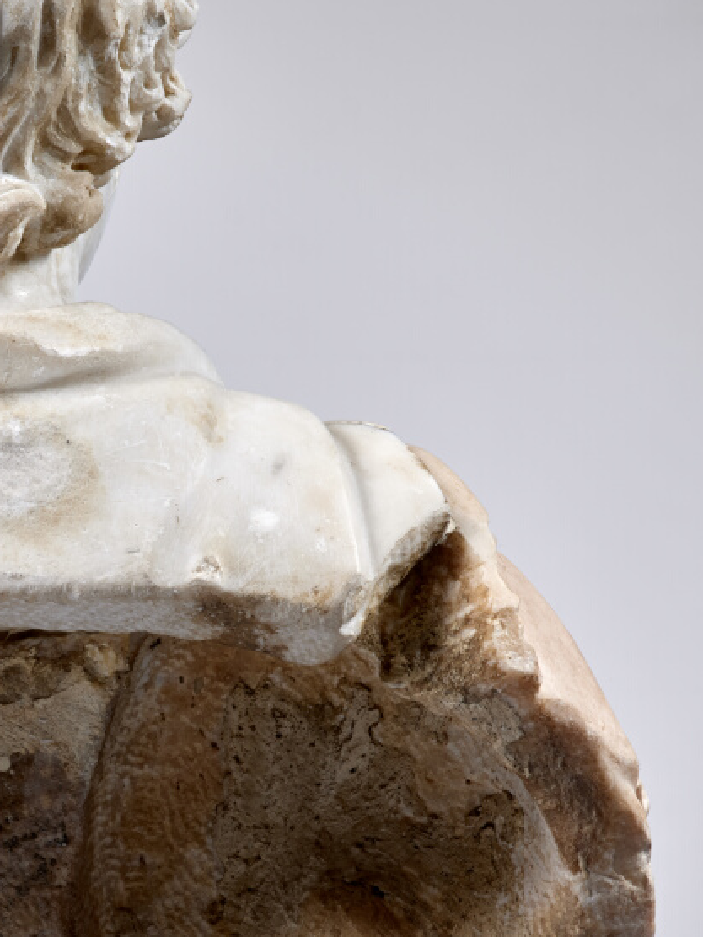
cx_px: -15
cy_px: 763
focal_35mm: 151
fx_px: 4089
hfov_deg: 9.7
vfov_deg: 13.0
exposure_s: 1/125
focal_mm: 80
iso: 100
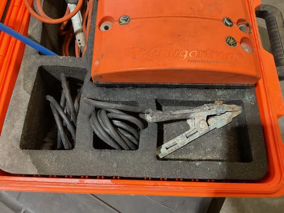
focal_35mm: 29
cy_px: 106
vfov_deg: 48.2
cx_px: 142
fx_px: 238
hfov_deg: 61.7
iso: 125
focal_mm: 3
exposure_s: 1/50
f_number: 1.8
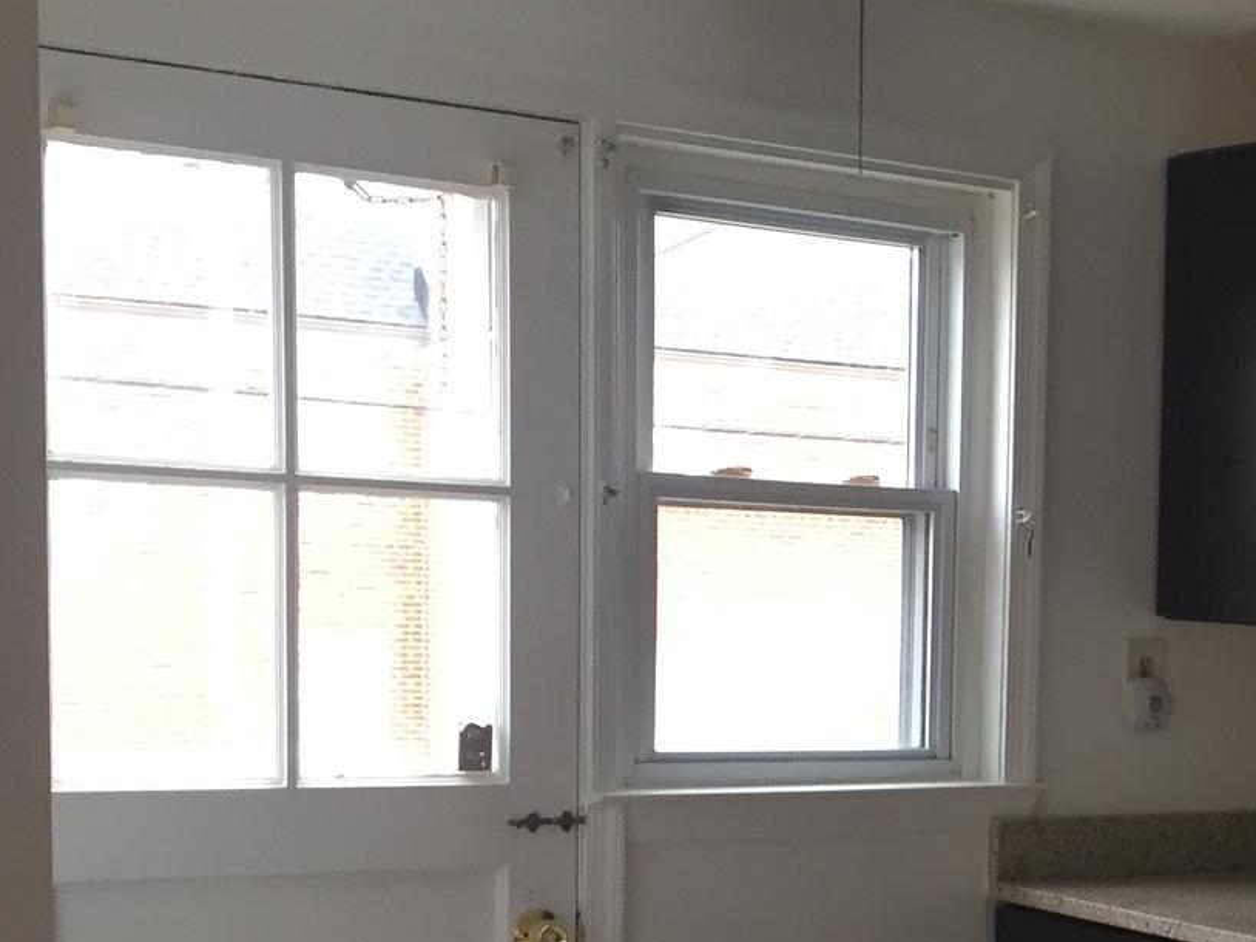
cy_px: 876
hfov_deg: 25.0
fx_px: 2648
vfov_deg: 19.7
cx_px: 1344
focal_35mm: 73
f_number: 2.2
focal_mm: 4.15
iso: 32
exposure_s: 1/30
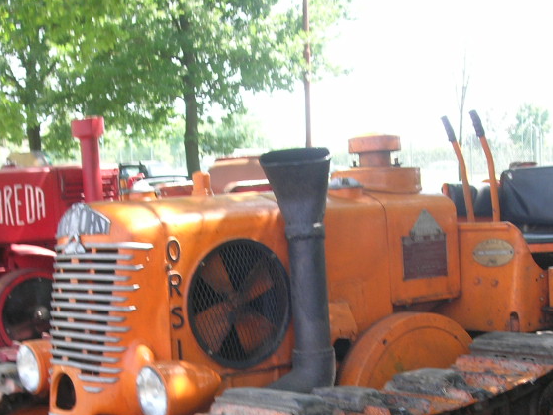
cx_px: 291
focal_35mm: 70
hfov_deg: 27.8
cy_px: 354
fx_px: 1118
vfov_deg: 20.7
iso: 64
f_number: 4.8
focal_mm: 7.8
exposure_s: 1/40.4
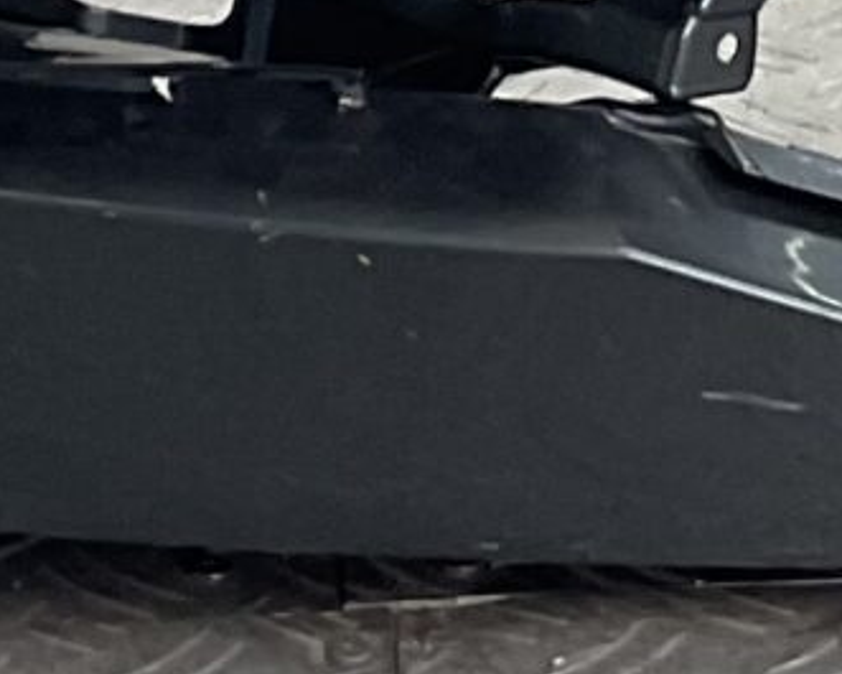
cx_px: 926
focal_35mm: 219
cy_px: -1251
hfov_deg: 8.7
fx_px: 5459
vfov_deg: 6.5
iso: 20
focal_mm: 3
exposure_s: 1/100
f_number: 1.8
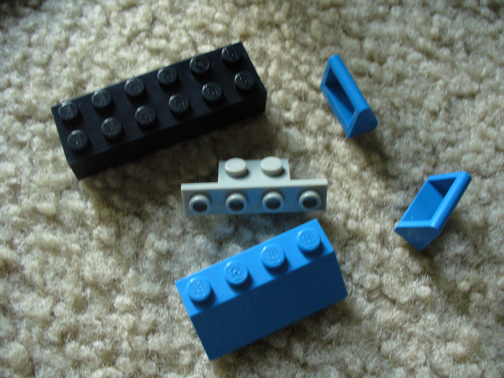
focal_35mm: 37
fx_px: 539
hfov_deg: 50.1
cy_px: 189
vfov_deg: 38.7
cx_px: 252
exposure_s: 1/8
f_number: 2.8
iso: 200
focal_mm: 6.1
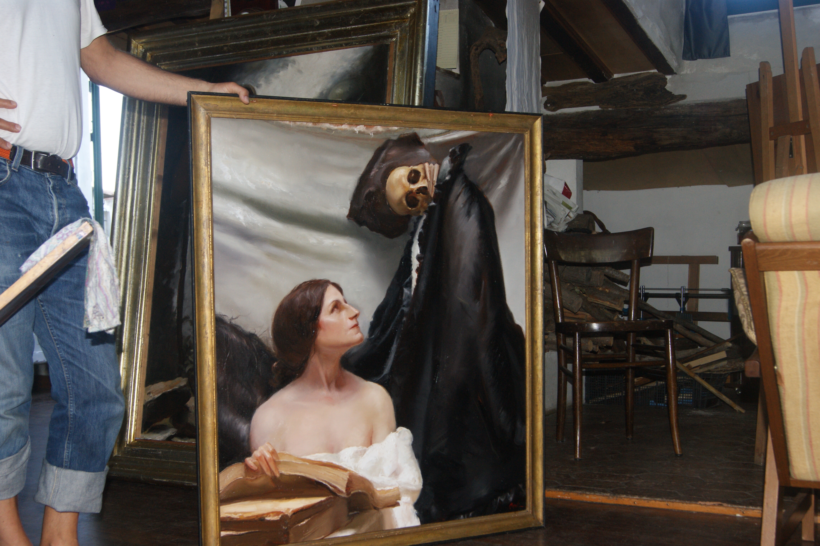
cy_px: 273
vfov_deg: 29.8
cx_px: 410
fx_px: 1024
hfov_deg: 43.6
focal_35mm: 45
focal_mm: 30
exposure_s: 1/60
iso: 400
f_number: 5.6
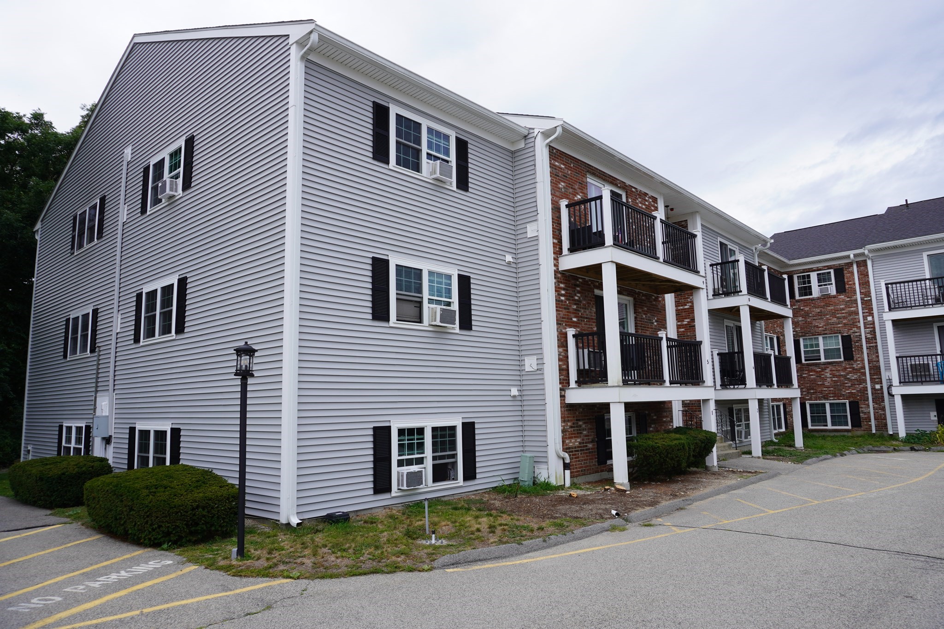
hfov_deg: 73.7
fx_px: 629
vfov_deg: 53.1
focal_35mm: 24
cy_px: 314
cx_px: 472
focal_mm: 16
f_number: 7.1
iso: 100
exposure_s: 1/100
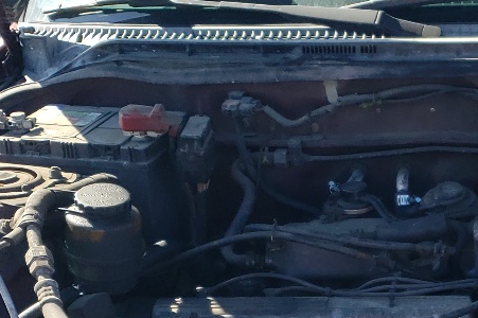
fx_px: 1274
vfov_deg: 13.8
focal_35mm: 96
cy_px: 389
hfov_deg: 20.8
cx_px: 430
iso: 50
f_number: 1.5
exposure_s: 1/833
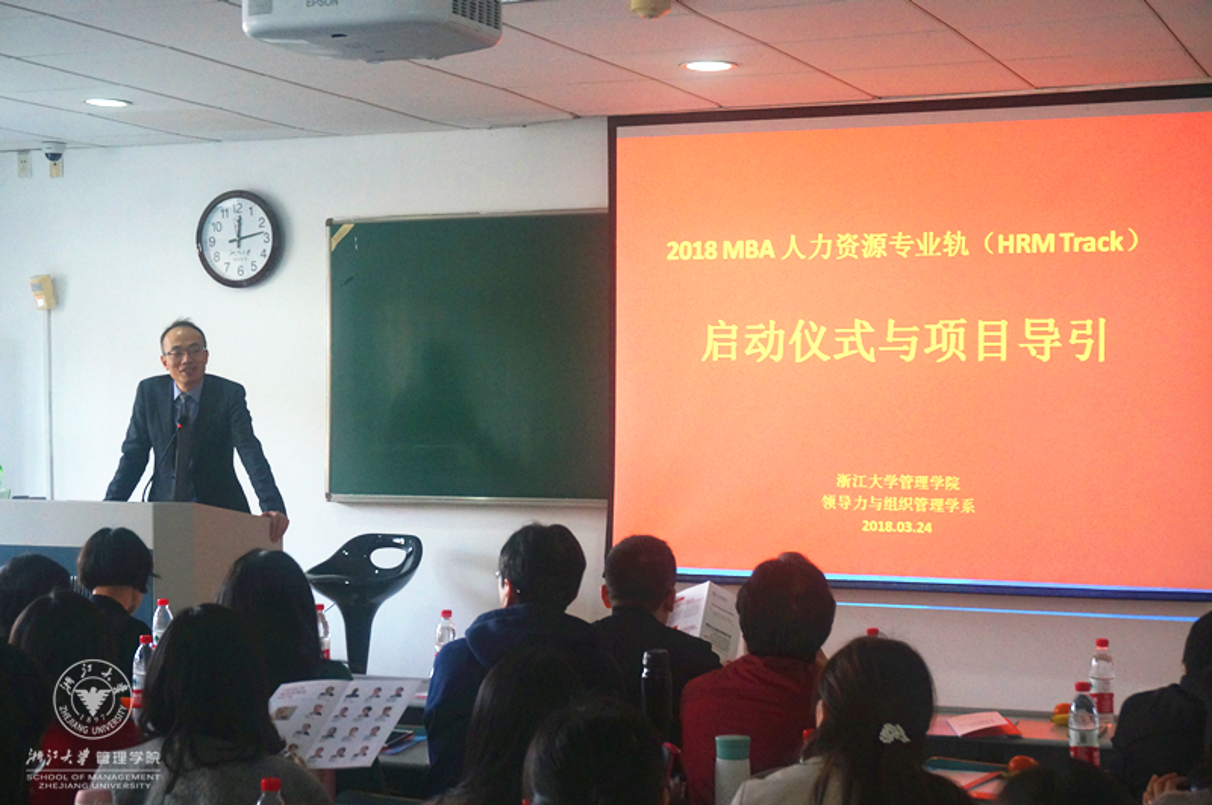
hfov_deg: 32.7
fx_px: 2068
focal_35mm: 62
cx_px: 606
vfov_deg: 22.0
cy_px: 402
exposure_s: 1/125
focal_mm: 41
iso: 1600
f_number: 7.1
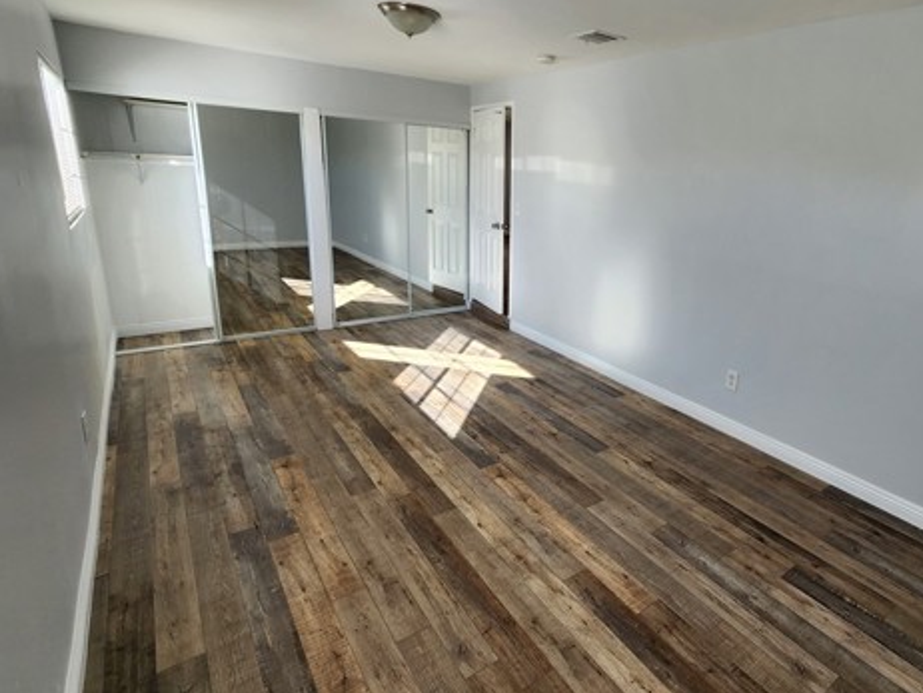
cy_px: 314
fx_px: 480
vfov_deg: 71.5
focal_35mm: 18
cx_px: 591
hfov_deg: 85.6
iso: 80
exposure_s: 1/120
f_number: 2.2
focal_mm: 2.2
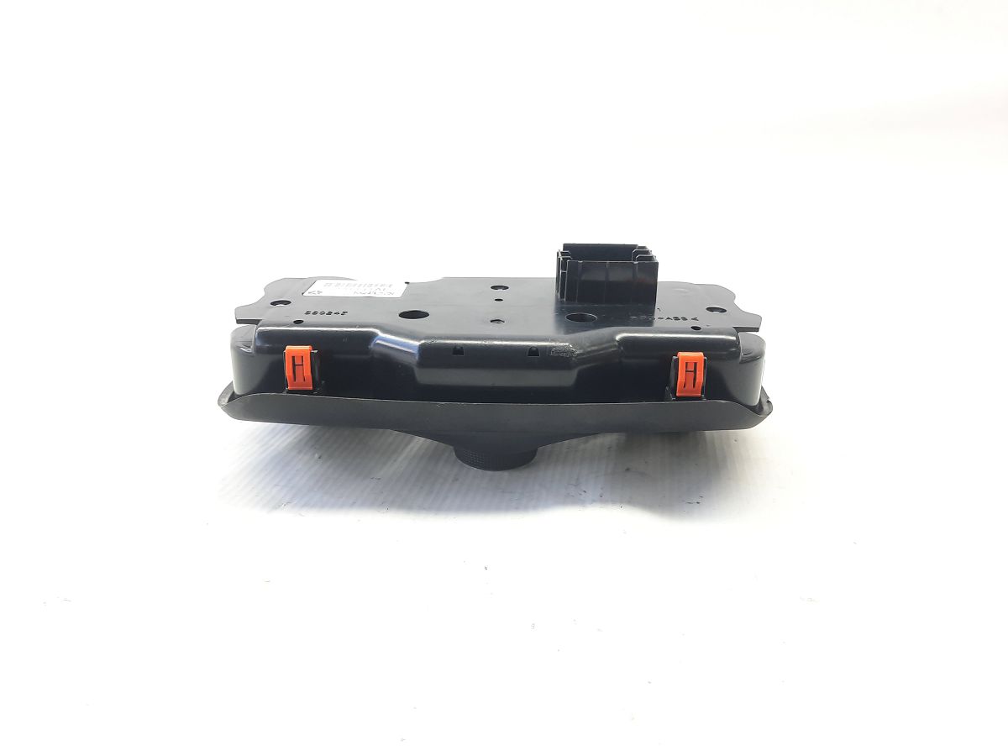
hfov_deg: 69.4
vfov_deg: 54.9
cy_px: 378
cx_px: 504
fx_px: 728
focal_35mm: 25
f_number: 2
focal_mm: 4.6
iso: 160
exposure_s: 1/50
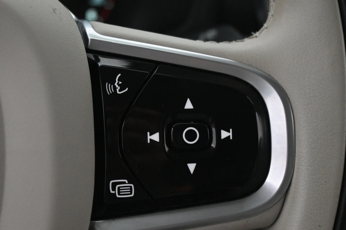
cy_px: 130
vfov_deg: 24.3
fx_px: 535
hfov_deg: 35.9
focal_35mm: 56
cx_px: 166
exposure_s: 1/50
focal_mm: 29
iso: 3600
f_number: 4.8
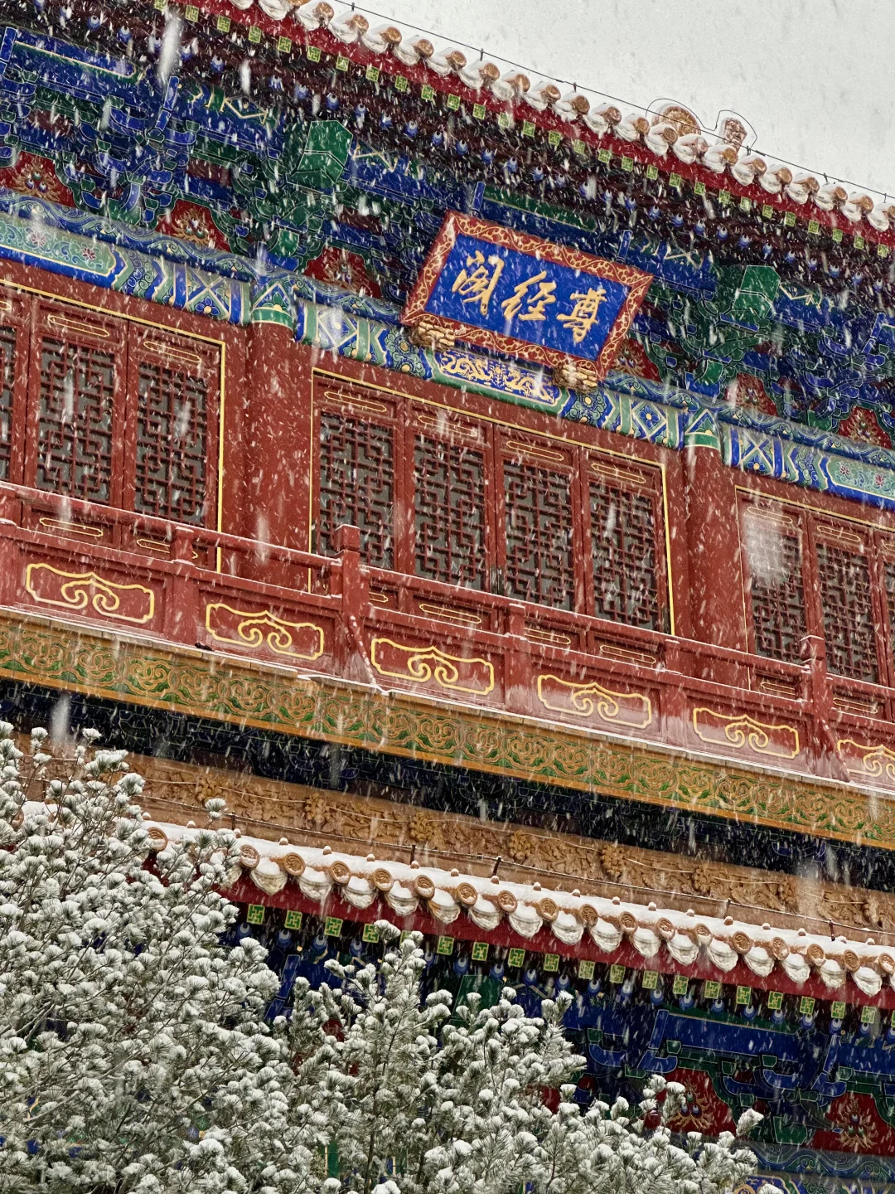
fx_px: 2654
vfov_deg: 25.3
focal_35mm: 77
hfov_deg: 19.1
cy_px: 597
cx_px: 448
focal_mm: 9
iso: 250
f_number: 2.8
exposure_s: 1/60
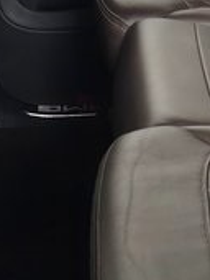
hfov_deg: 10.3
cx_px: 331
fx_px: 1118
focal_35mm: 138
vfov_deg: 14.1
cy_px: -3
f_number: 1.7
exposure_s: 1/60
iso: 200
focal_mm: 6.3
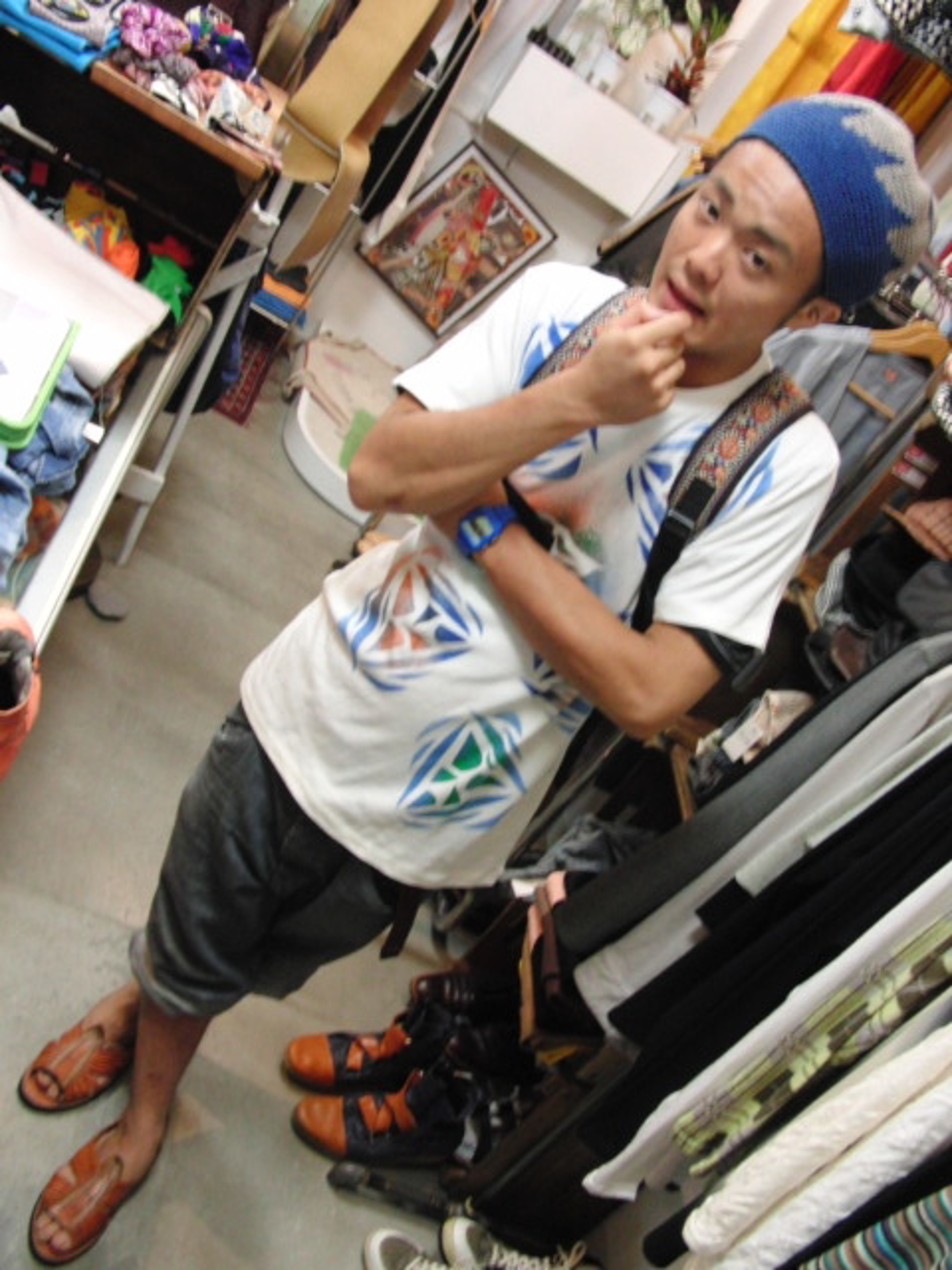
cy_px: 635
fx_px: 1357
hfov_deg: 38.7
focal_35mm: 37
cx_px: 476
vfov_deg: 50.1
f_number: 3.6
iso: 400
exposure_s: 1/20
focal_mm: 6.42
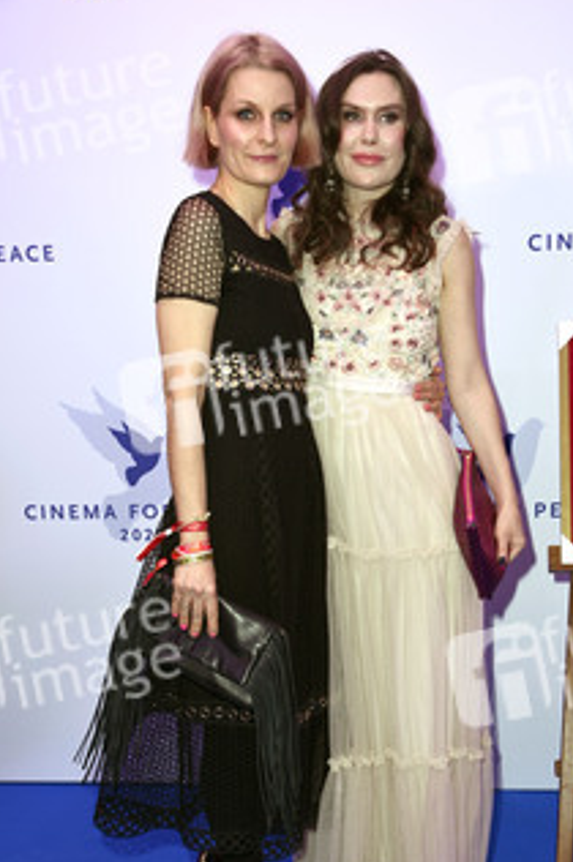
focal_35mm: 57
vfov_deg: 34.9
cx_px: 338
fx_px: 1364
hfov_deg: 23.7
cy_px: 526
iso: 500
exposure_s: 1/250
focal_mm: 45
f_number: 5.6
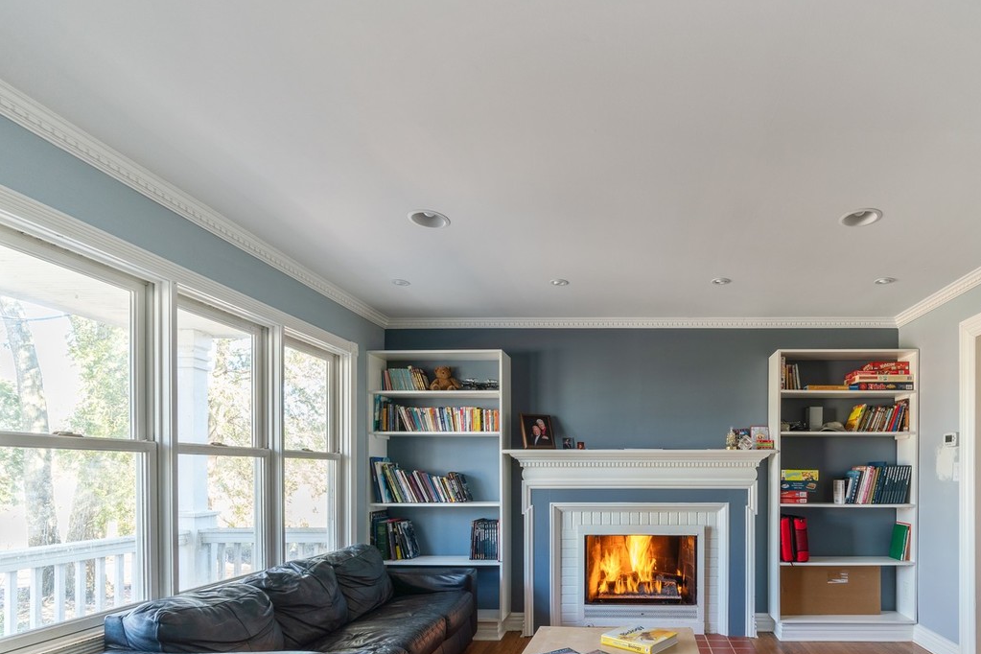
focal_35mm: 19
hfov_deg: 84.5
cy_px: 492
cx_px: 637
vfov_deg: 60.9
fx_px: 518
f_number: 8
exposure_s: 1/3
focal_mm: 12
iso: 100
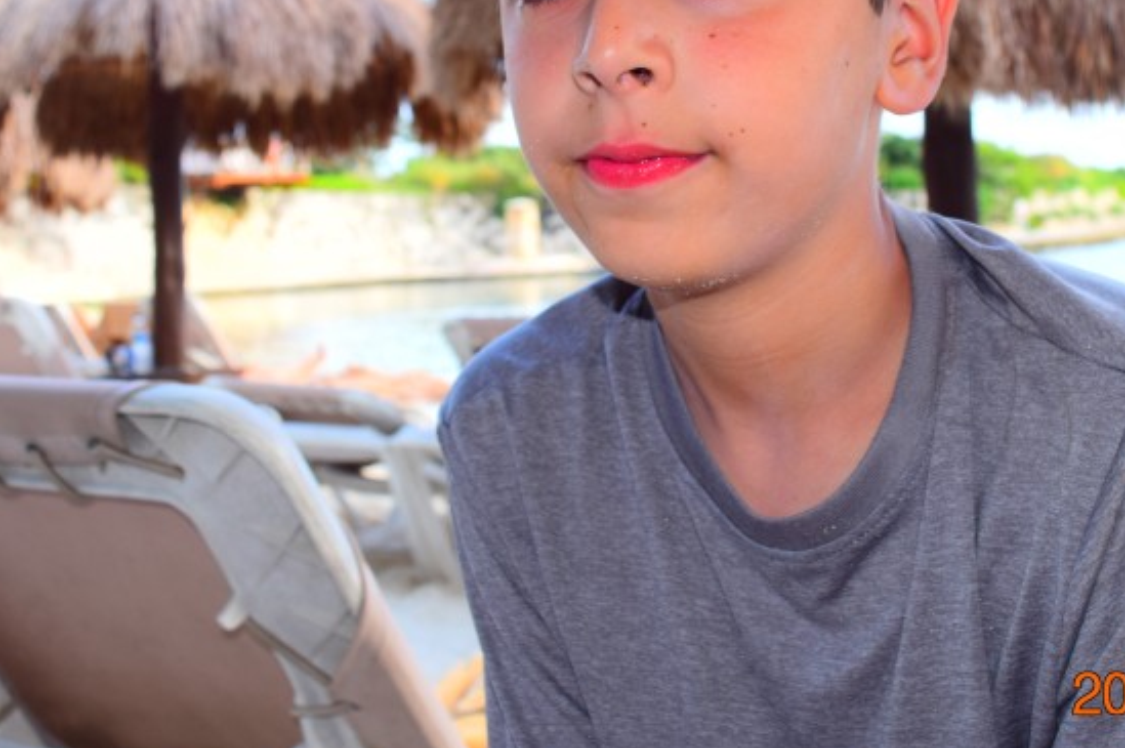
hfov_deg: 35.5
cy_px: 100
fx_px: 1748
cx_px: 686
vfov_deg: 23.6
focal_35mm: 56
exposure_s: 1/125
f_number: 5.6
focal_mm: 20
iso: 125
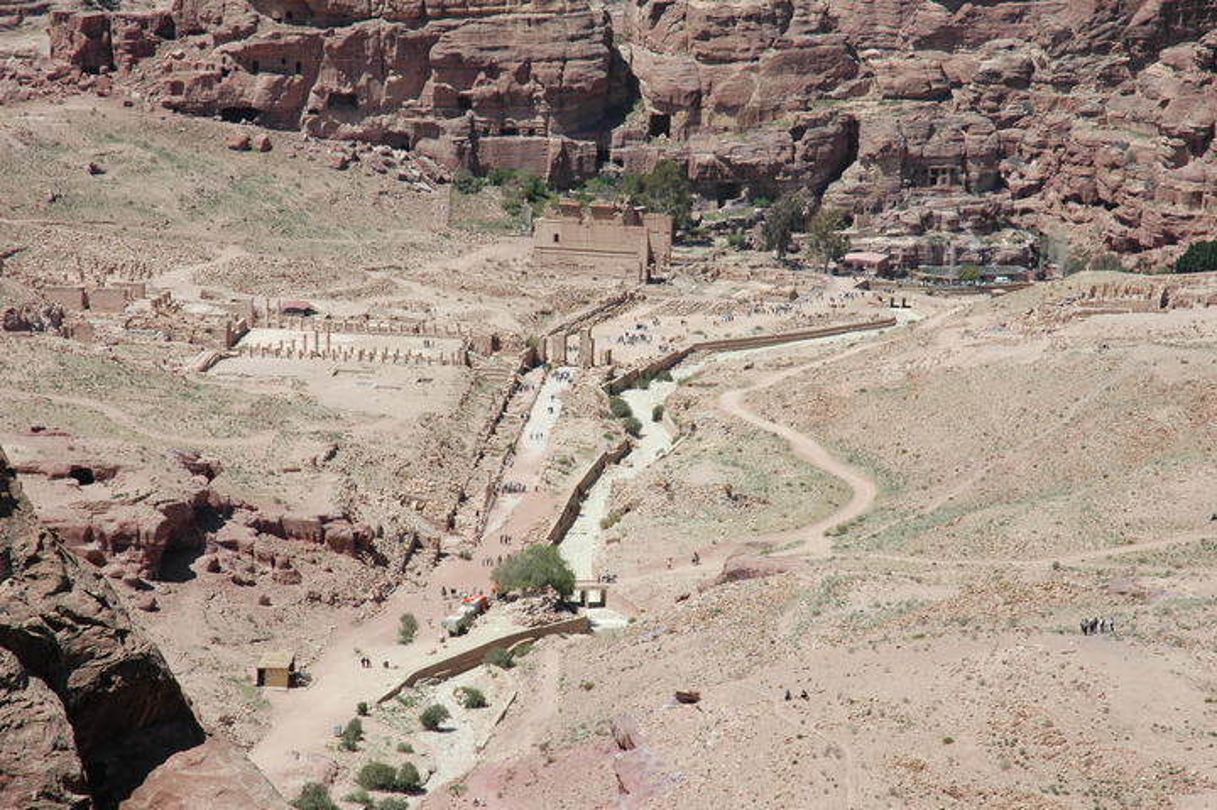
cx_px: 608
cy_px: 405
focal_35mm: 105
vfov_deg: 13.0
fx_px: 3547
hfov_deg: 19.5
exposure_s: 1/400
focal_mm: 70
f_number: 10
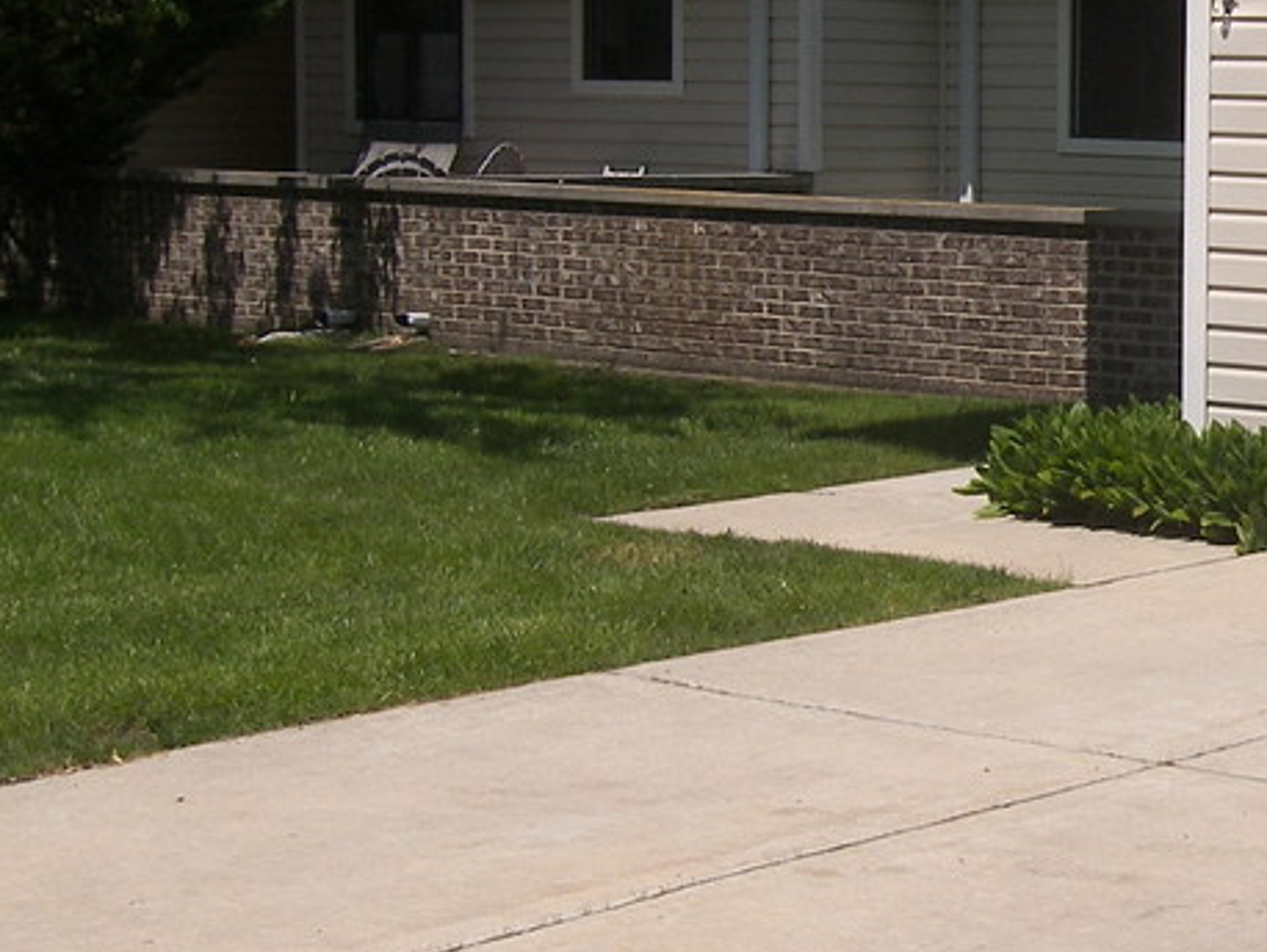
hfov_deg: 20.8
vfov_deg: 16.8
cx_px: 1499
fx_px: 3223
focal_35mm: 88
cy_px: 423
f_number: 3.2
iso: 50
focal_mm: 5.9
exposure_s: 1/1250
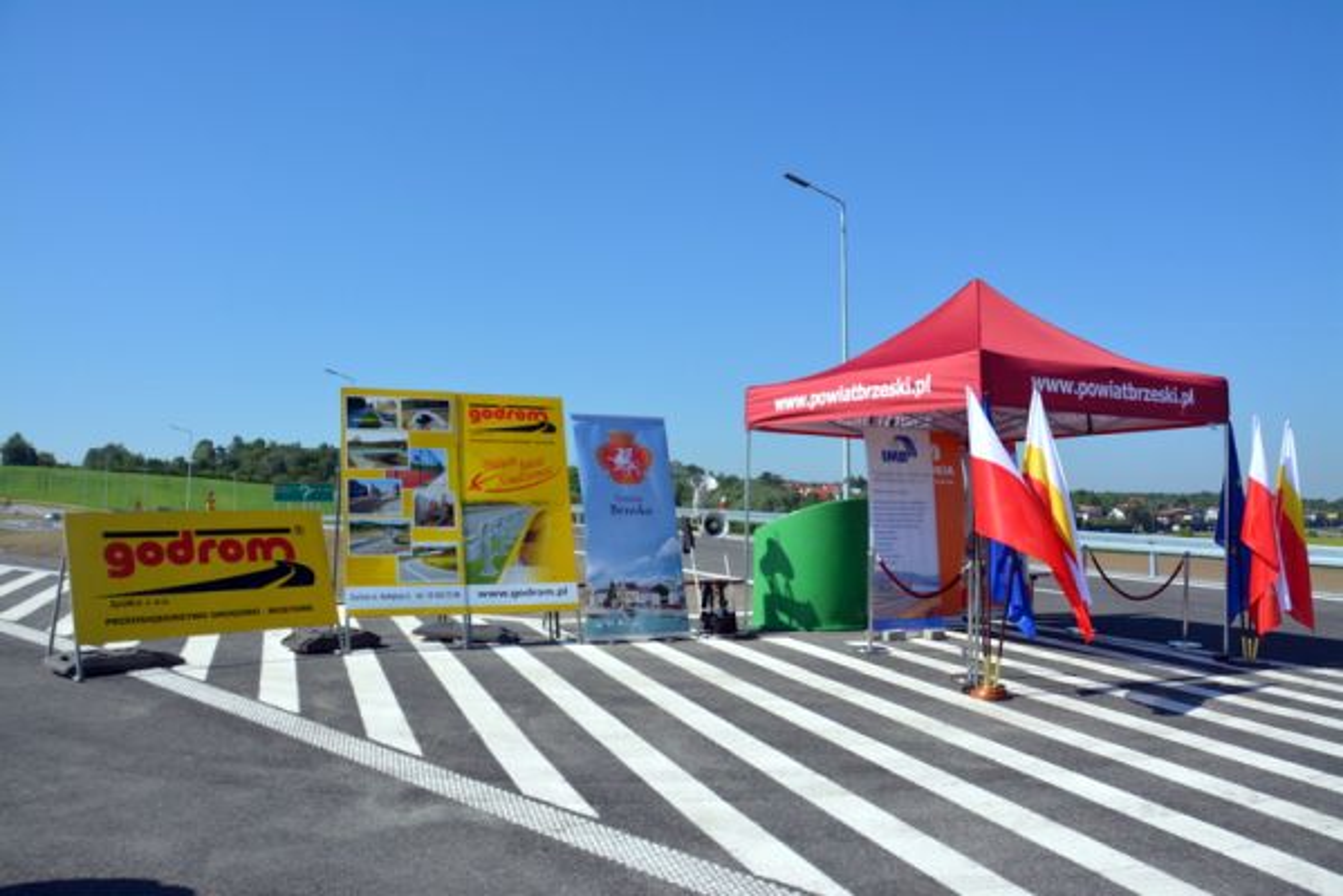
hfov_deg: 67.4
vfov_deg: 48.0
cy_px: 448
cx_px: 672
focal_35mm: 27
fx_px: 1008
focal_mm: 18
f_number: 6.3
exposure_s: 1/1600
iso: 400
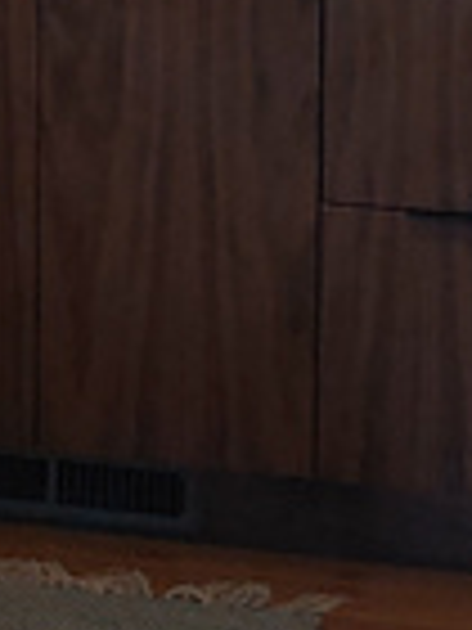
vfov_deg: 10.6
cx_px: -539
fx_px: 3200
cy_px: -500
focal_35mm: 176
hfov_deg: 8.0
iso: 50
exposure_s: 1/60
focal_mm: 4.23
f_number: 1.5
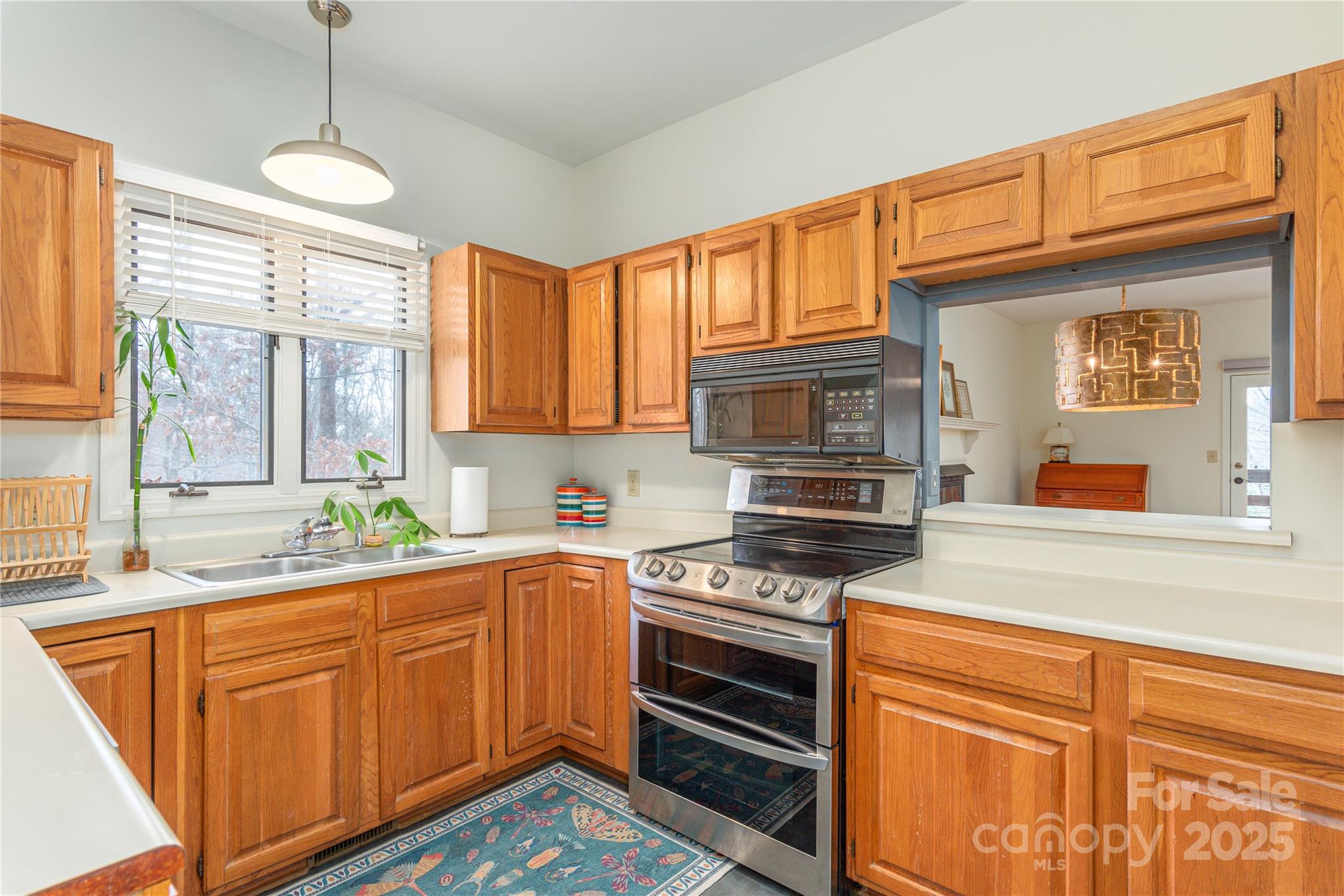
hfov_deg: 93.3
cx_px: 672
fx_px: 635
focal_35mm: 17
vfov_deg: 70.5
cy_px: 448
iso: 320
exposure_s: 1/100
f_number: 7.1
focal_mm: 17
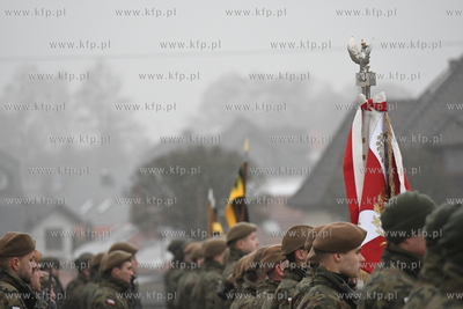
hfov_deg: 6.2
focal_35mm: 330
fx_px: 4245
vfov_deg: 4.2
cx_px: 232
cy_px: 154
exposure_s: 1/3200
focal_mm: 220
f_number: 5.6
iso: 5600
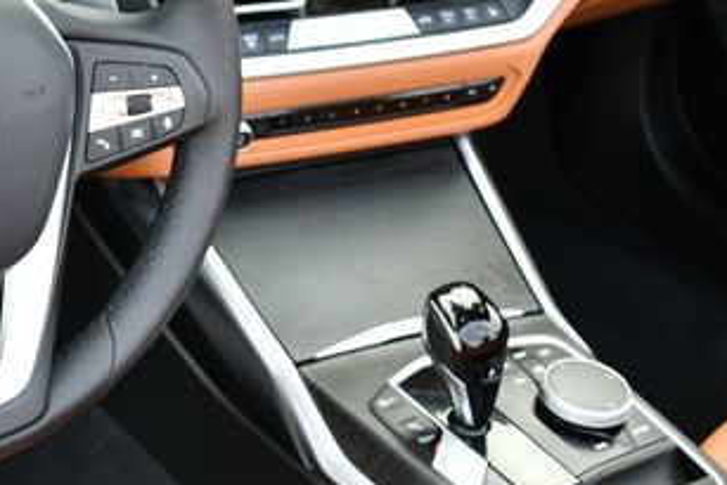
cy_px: 128
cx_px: 71
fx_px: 1515
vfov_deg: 18.1
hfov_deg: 26.1
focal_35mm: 75
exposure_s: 1/50
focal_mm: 18
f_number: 3.5
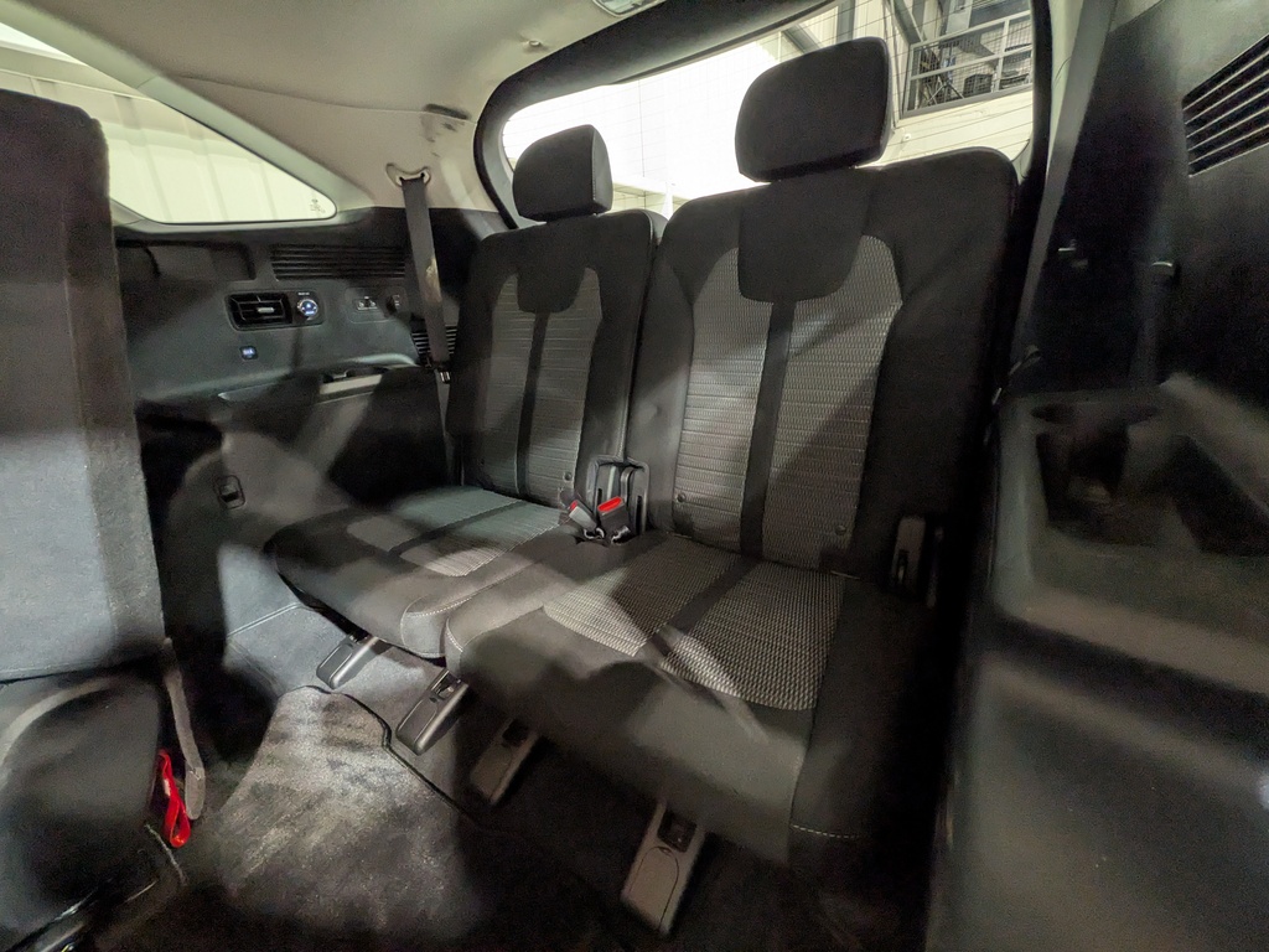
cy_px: 476
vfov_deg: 85.7
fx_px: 513
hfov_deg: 102.1
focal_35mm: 14
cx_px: 634
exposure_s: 1/16.7
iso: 289
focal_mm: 1.83
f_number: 2.2
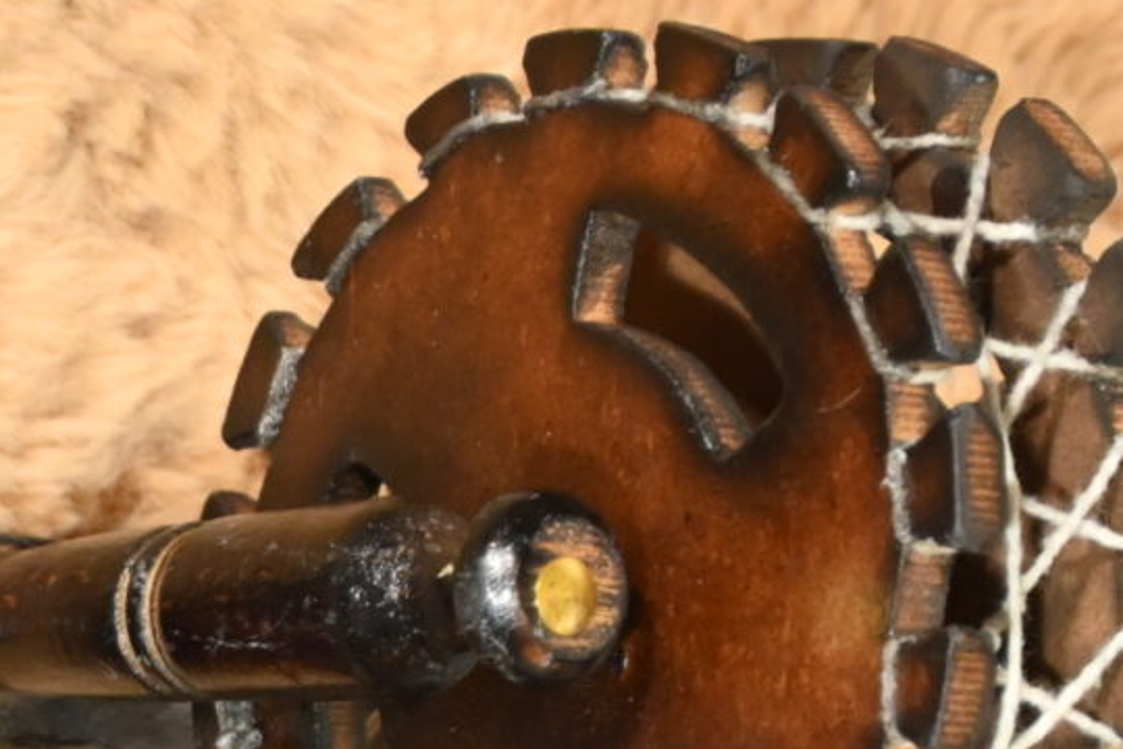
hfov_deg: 6.4
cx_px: -1433
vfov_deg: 4.4
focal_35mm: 308
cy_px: 1326
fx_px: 9607
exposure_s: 1/160
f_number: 5.6
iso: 1250
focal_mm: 65
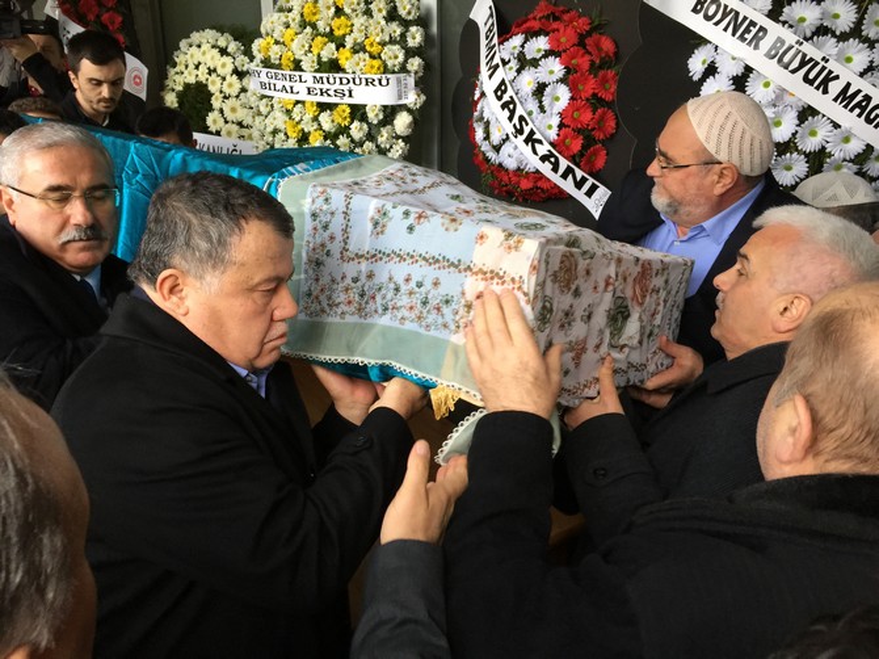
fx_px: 736
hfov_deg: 61.7
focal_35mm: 29
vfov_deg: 48.2
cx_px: 440
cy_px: 330
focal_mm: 4.15
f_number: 2.2
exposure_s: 1/33
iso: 50
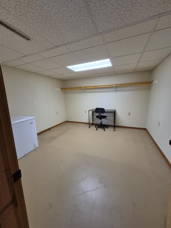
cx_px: 86
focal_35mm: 13
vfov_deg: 106.2
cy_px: 114
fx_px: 86
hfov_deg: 89.9
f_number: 2.2
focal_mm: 1.74
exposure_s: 1/60
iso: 250
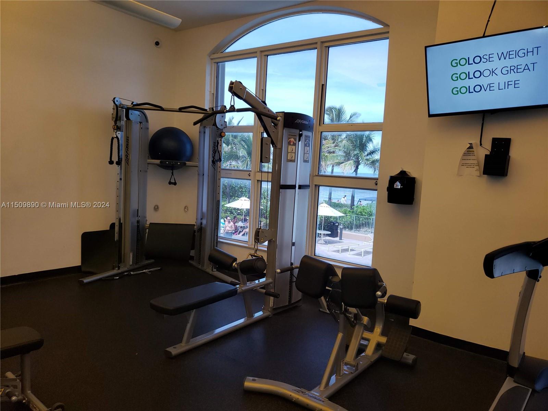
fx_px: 412
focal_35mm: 26
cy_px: 206
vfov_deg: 53.1
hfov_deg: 67.3
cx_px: 274
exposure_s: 1/60
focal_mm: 4.3
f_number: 1.5
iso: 64
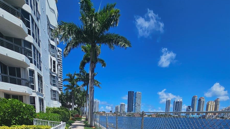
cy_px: 134
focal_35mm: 19
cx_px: 115
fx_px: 116
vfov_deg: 46.6
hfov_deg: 89.6
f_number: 2.2
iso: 50
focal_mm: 2.2
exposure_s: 1/5000
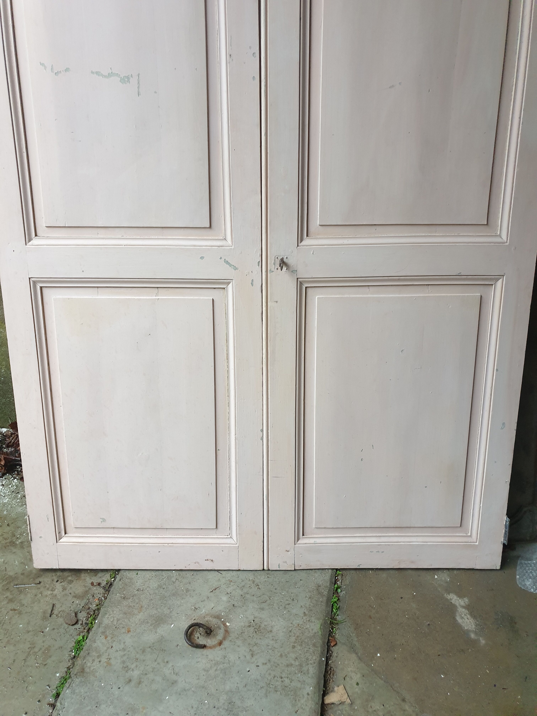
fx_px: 538
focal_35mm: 26
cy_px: 358
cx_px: 268
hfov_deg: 53.1
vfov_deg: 67.3
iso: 250
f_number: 1.5
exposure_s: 1/50
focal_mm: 4.3
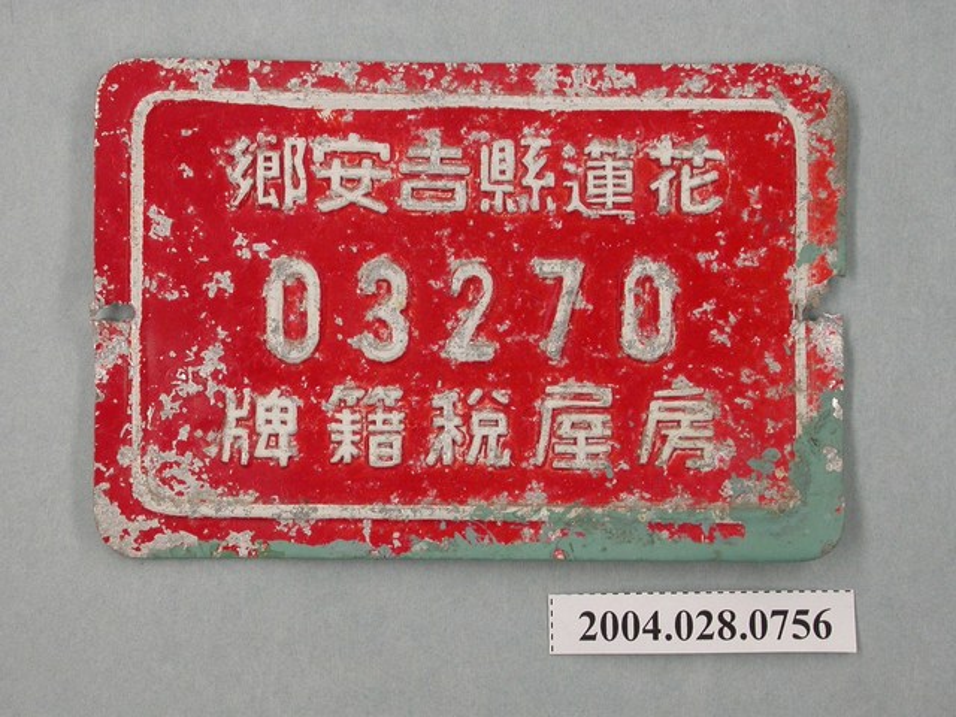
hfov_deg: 19.4
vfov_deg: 14.6
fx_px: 2789
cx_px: 478
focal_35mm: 101
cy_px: 358
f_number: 4.5
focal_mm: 20.9
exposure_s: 1/30
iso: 100
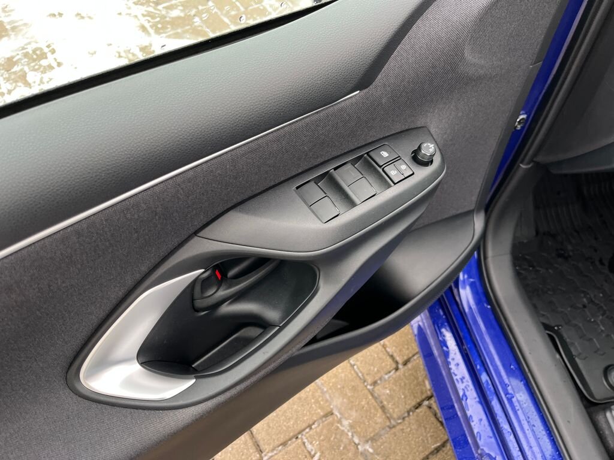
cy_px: 230
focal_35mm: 26
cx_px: 307
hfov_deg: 67.3
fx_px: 461
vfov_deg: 53.1
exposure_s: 1/105
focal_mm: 5.1
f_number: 1.6
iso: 125
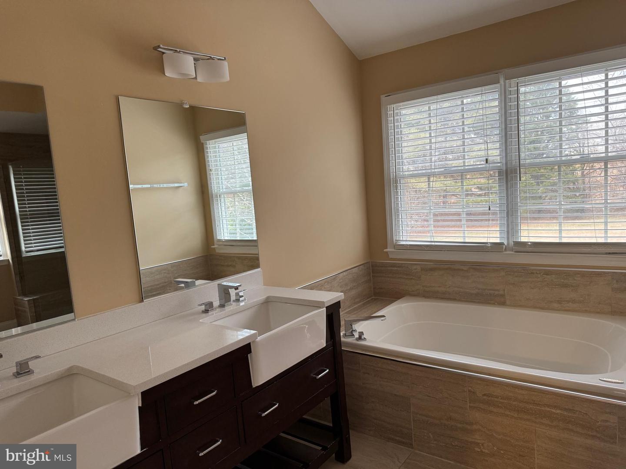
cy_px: 234
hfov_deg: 71.6
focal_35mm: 24
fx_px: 434
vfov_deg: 56.8
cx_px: 313
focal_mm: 6.76
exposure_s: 1/120
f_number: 1.78
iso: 160
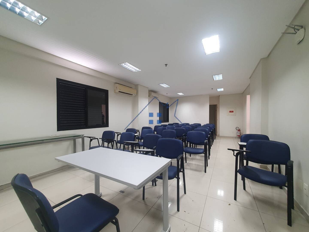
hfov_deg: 106.2
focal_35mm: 13
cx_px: 154
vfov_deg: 89.9
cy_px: 116
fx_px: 116
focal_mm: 1.8
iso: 320
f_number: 2.2
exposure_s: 1/60
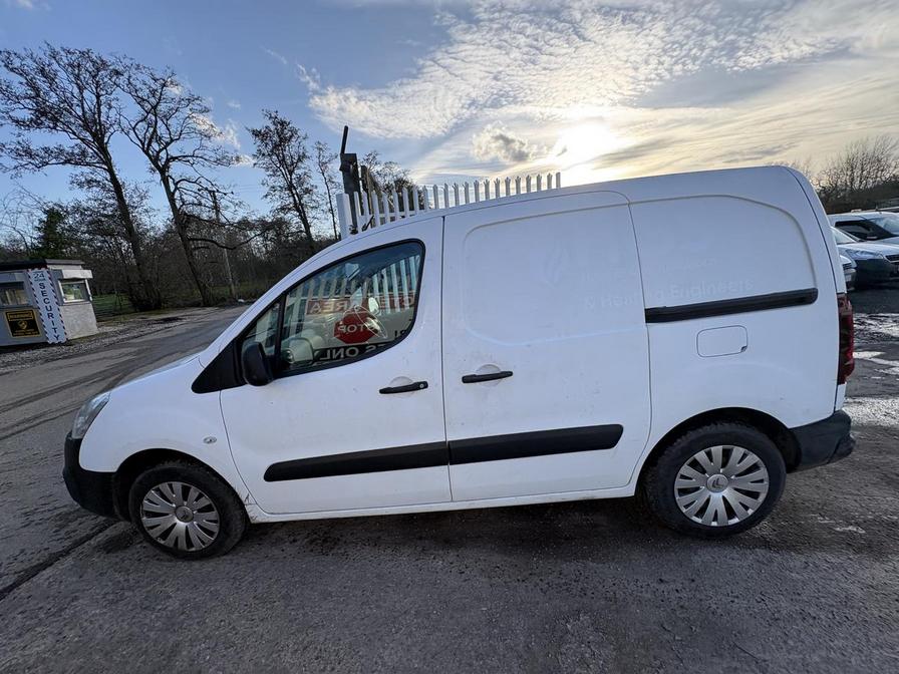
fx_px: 364
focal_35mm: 14
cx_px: 450
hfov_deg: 102.1
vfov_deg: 85.7
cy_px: 337
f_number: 2.2
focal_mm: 2.22
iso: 40
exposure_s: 1/582
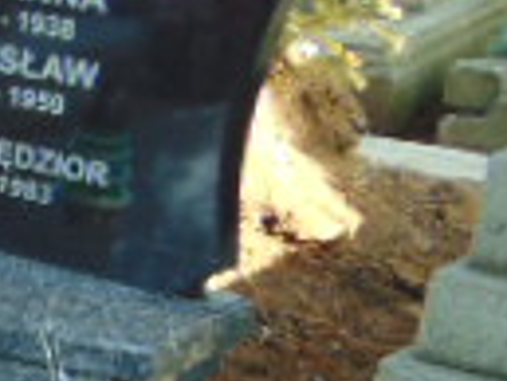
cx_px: -456
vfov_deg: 11.7
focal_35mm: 124
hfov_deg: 13.8
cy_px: 444
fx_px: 1818
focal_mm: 4.5
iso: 80
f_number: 3
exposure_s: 1/50
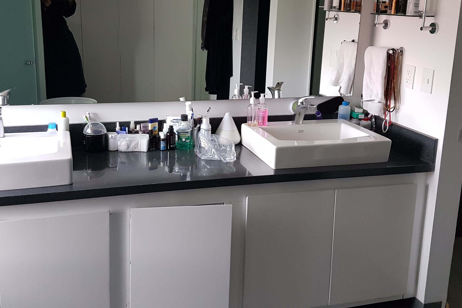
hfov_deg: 48.4
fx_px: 513
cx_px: 207
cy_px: 101
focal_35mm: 40
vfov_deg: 33.1
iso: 320
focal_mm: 4.2
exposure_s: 1/120
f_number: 1.7
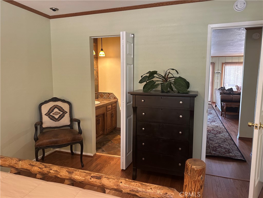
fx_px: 182
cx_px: 132
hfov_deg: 71.6
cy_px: 99
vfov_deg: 56.8
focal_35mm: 24
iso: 320
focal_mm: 6.86
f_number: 1.78
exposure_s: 1/60
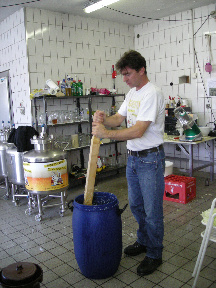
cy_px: 144
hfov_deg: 40.7
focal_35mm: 35
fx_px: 291
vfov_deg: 52.6
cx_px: 108
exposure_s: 1/54
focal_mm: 5.7
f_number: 2.8
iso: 250
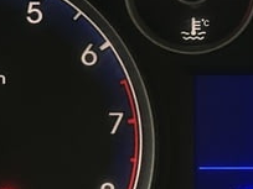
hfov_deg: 9.3
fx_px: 1549
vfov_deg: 7.0
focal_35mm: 212
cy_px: 57
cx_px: 272
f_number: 1.78
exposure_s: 1/50
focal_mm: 6.86
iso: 200
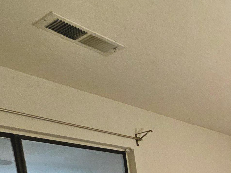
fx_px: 280
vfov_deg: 25.5
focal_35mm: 42
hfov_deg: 31.7
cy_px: 261
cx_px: 315
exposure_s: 1/30
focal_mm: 1.74
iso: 400
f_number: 2.2
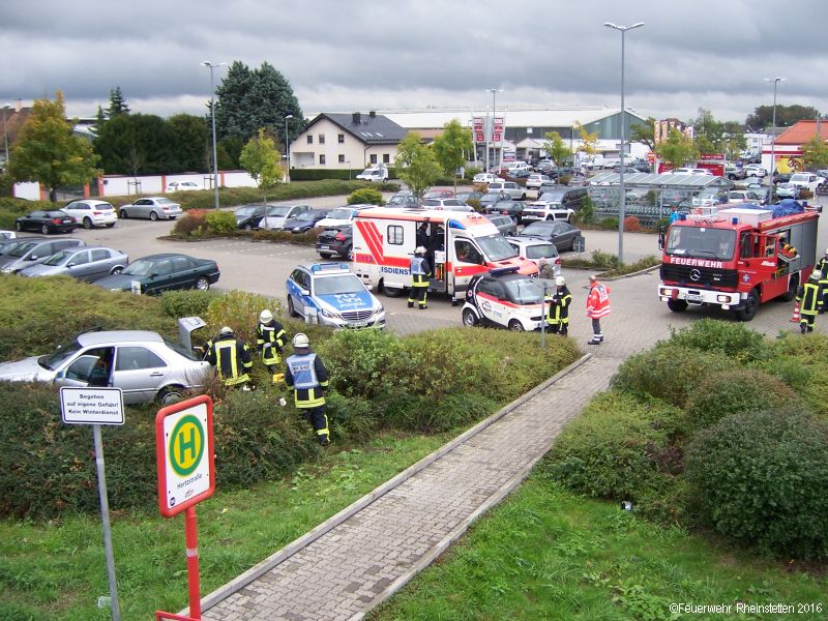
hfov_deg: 51.4
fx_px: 861
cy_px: 310
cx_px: 414
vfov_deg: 39.7
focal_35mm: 36
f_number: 2.8
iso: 80
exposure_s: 1/200
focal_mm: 6.2
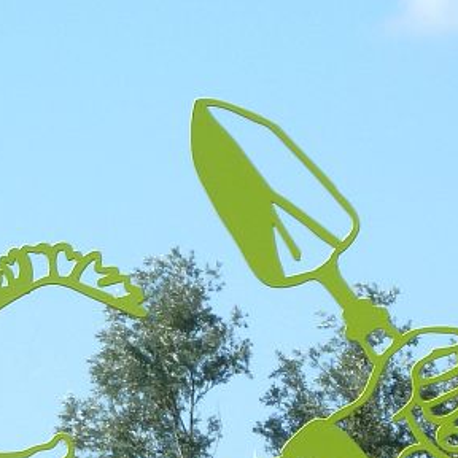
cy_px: 482
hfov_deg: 3.3
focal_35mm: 531
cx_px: -86
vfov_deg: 3.3
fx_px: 7949
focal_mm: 27.8
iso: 80
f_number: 4.5
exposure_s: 1/400
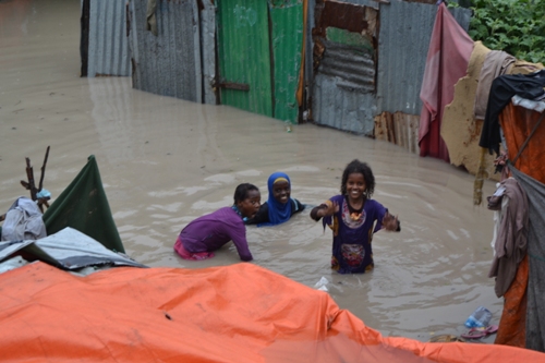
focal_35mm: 82
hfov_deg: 24.6
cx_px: 272
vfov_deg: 16.5
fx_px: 1248
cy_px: 182
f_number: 5.6
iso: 140
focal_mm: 55
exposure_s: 1/125
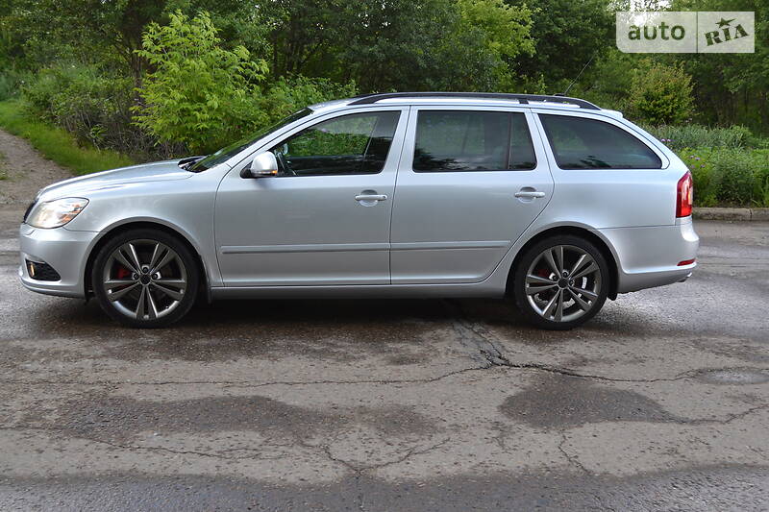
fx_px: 833
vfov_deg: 34.2
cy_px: 256
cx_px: 384
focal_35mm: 39
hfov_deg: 49.6
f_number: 5.6
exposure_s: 1/125
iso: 360
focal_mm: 26
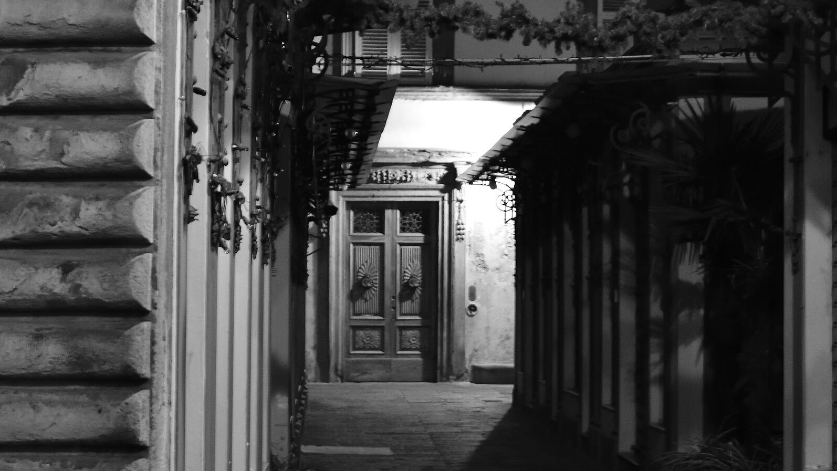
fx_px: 1820
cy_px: 277
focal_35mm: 82
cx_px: 420
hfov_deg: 25.9
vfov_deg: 14.7
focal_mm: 35
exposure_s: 1/10
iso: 4000
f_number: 5.6
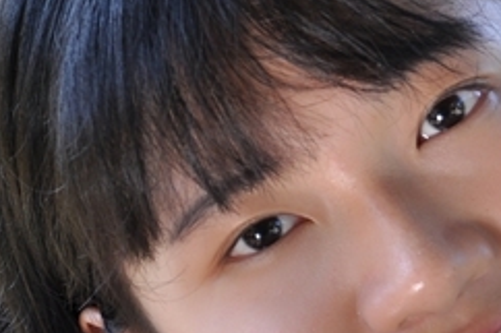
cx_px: 503
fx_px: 4408
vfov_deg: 4.3
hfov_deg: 6.5
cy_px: 298
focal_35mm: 317
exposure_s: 1/250
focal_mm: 50
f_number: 4
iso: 200
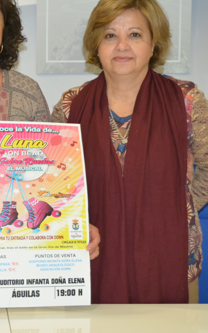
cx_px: -17
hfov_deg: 12.5
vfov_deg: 20.2
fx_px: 934
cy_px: 136
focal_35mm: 103
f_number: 4.8
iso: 1000
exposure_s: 1/60
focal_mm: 36
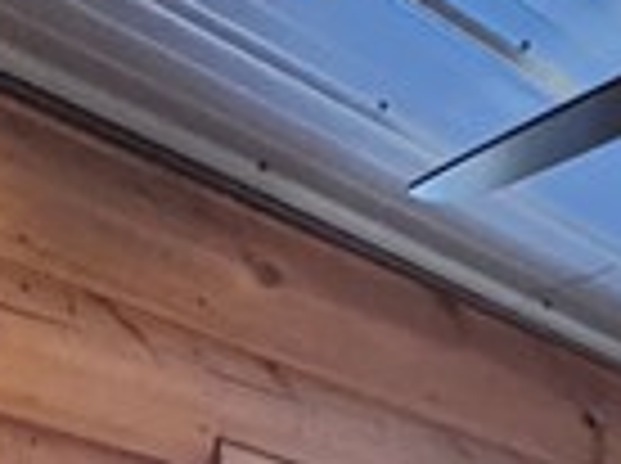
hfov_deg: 18.7
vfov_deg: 10.0
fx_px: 1862
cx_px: 518
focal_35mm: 104
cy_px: 1446
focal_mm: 2.22
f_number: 2.2
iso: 1000
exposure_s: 1/60
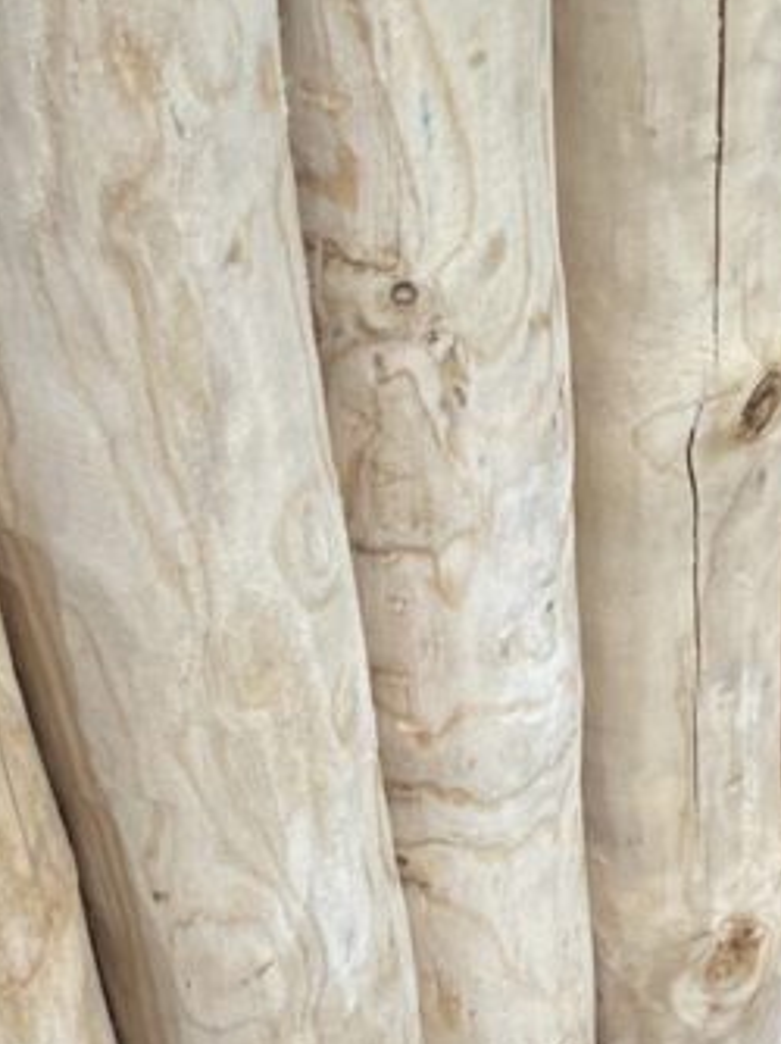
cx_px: 578
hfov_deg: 14.3
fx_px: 3102
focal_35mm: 103
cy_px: 680
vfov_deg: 19.0
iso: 125
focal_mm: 5.1
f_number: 1.6
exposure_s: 1/121
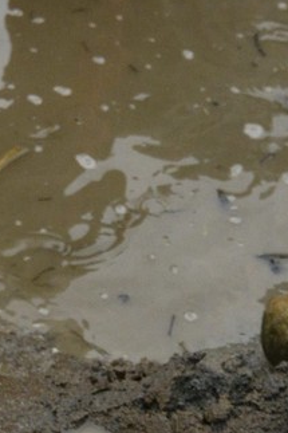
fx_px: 1429
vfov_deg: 13.8
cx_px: -131
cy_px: -507
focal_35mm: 119
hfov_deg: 11.1
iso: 1600
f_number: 5.6
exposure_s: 1/200
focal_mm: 24
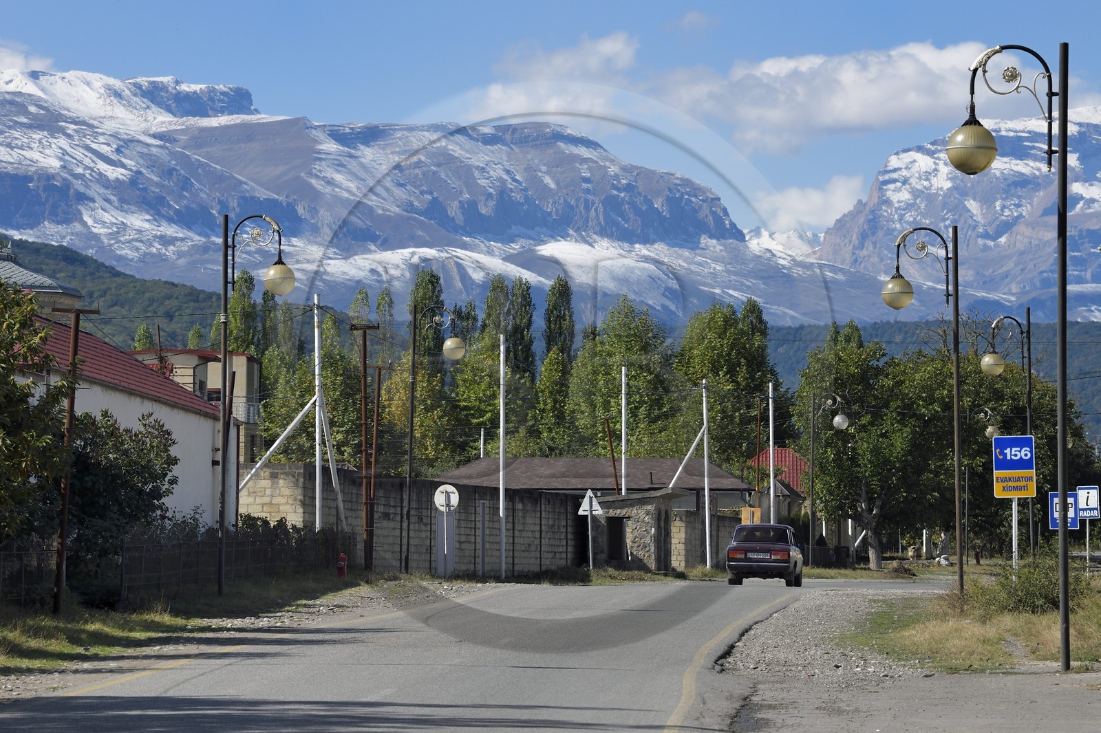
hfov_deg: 10.3
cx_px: 550
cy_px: 366
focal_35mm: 200
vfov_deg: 6.9
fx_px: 6115
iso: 200
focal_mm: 200
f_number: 11
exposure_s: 1/500
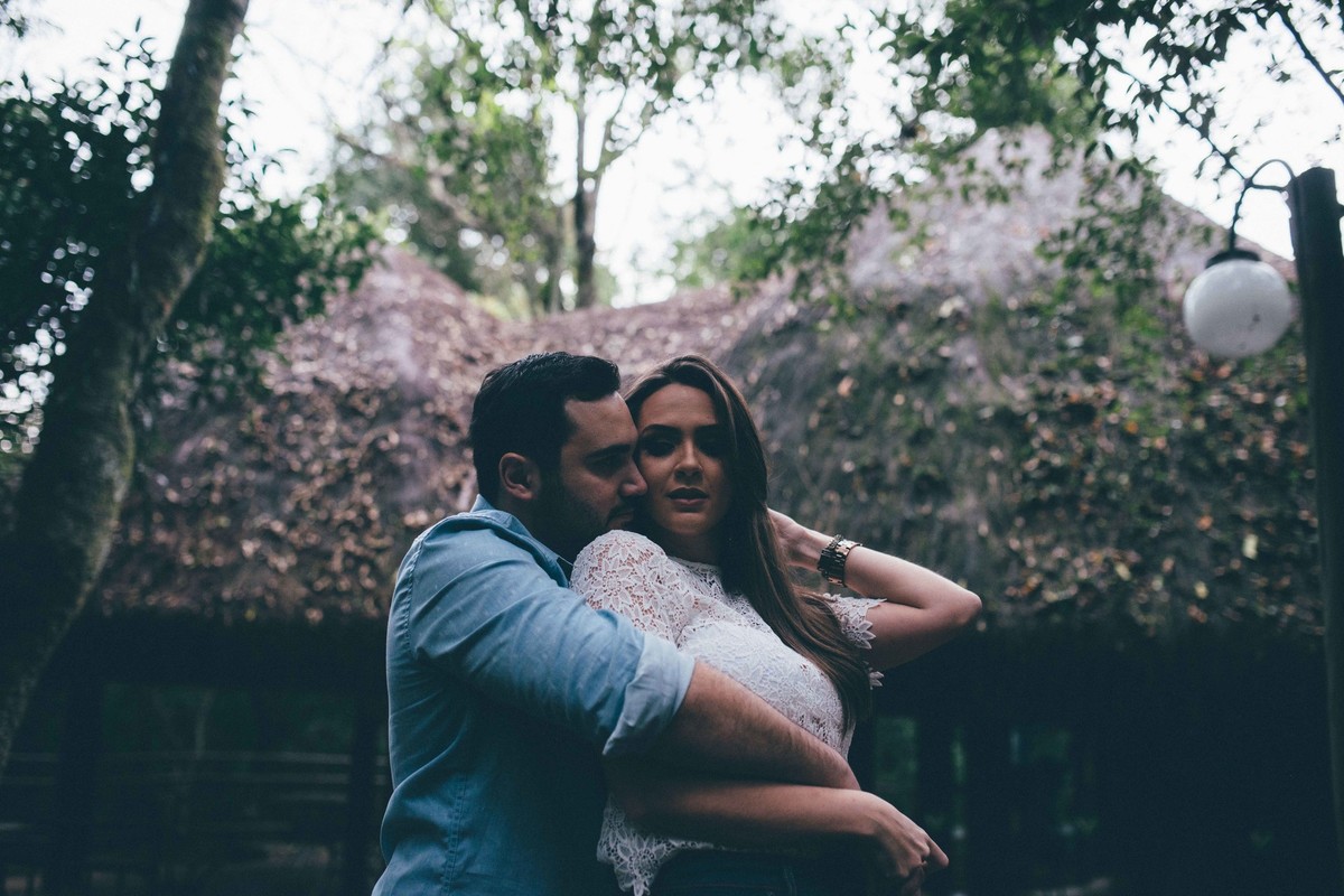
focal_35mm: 35
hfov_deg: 54.4
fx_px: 1307
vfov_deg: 37.9
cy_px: 448
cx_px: 672
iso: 1000
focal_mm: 35
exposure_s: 1/640
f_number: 2.2
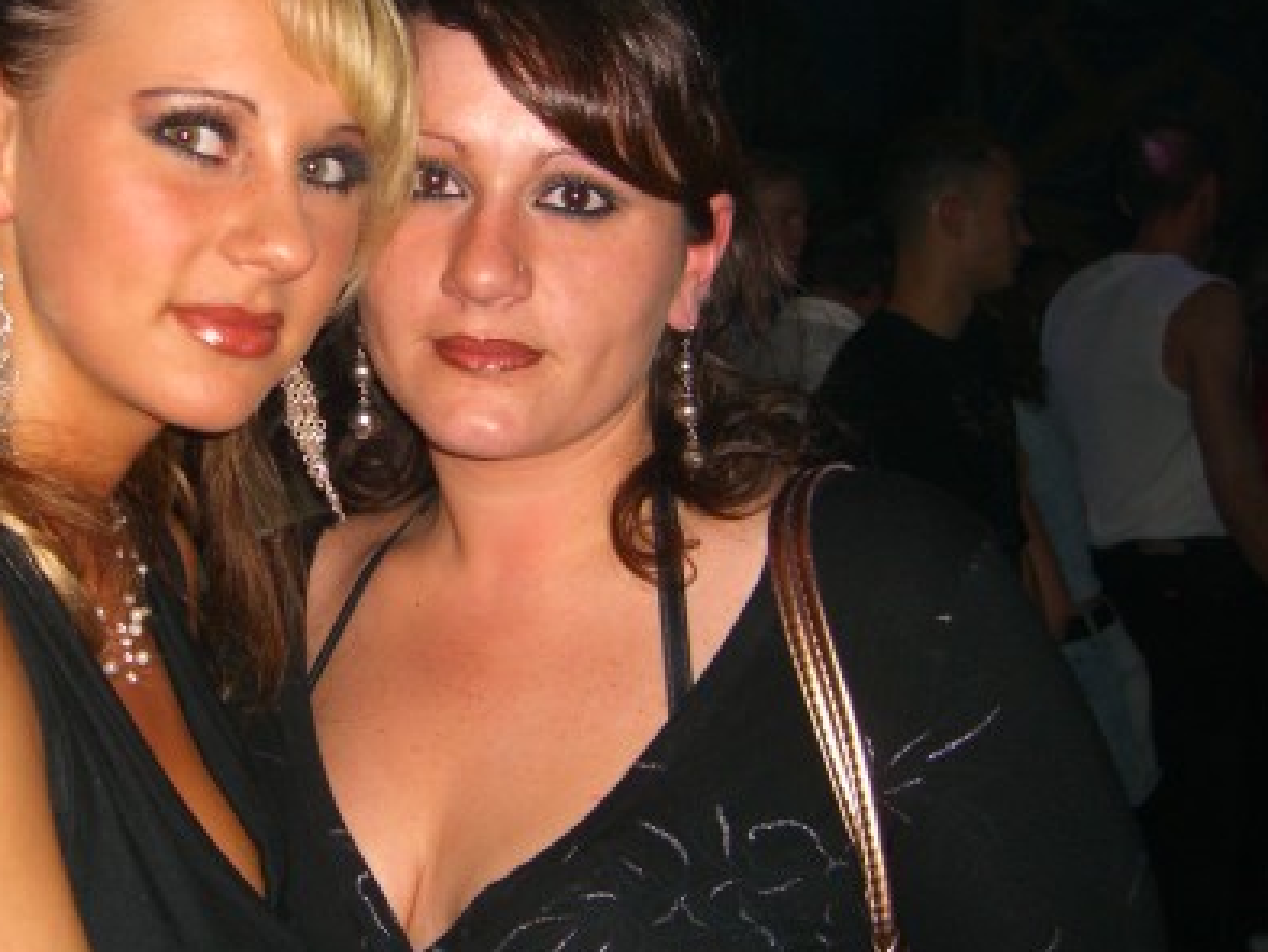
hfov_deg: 32.7
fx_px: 2125
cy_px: 352
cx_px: 345
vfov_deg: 25.2
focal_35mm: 58
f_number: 2.8
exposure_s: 1/60
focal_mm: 7.9
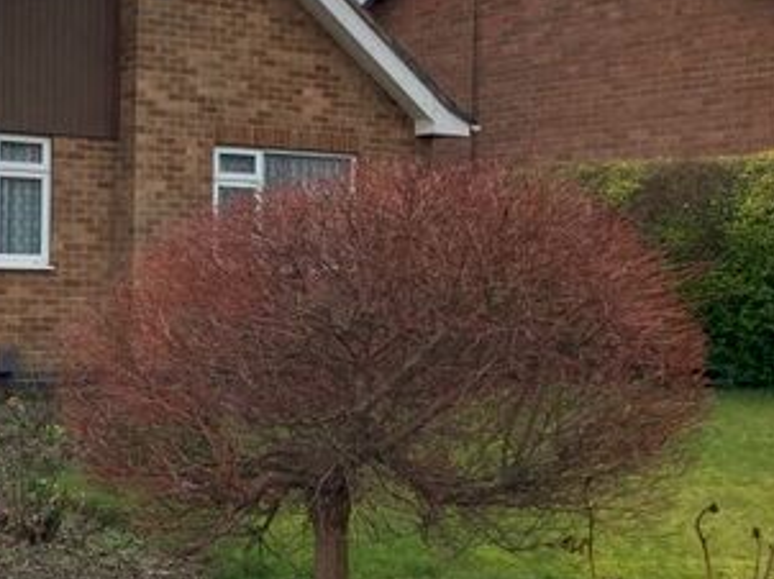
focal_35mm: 65
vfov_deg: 22.6
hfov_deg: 28.7
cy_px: 278
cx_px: 82
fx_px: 1452
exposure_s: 1/1200
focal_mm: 3.99
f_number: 1.8
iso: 20
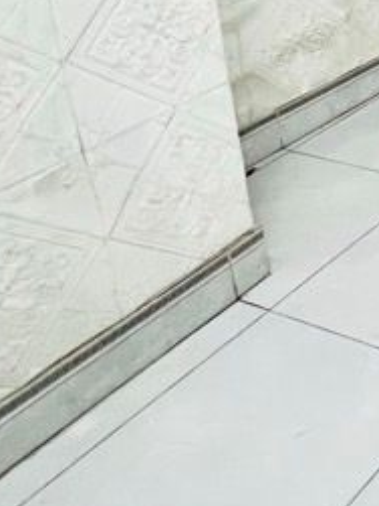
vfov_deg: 30.4
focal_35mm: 53
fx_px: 774
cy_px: -109
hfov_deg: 19.1
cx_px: 724
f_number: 1.8
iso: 250
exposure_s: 1/51
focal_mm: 1.57
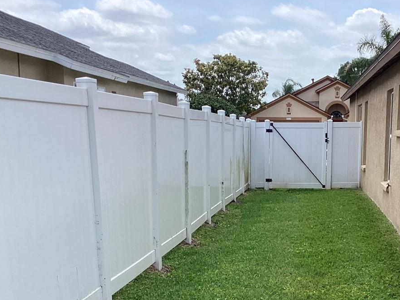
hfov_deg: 33.9
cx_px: 283
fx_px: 647
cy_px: 243
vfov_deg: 25.6
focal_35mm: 56
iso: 25
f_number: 2.4
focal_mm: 3.3
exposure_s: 1/799
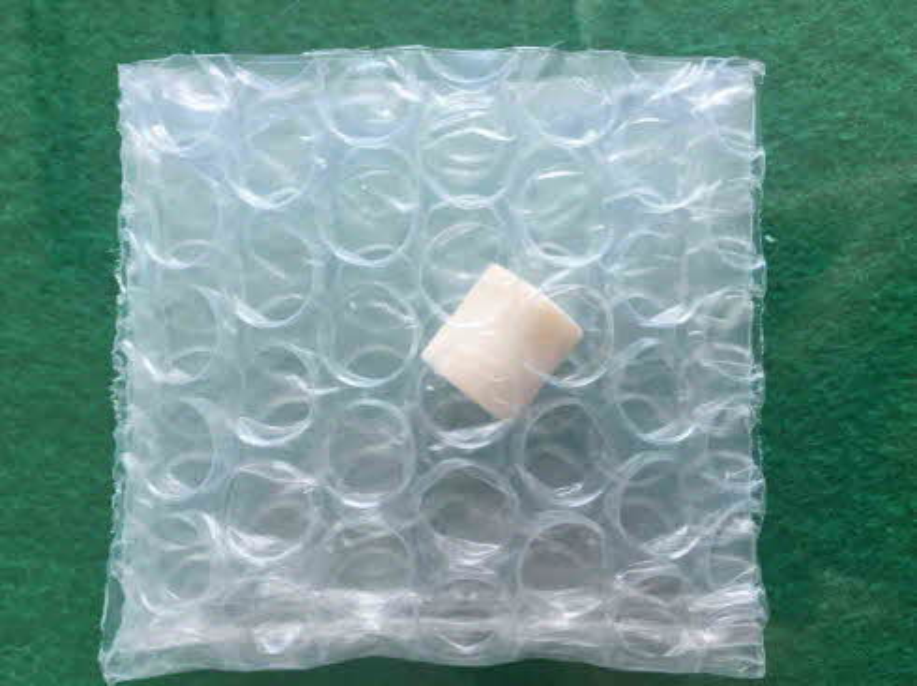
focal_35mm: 29
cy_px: 343
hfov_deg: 61.7
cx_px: 458
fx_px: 768
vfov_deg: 48.2
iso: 40
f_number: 2.2
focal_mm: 4.15
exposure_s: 1/120
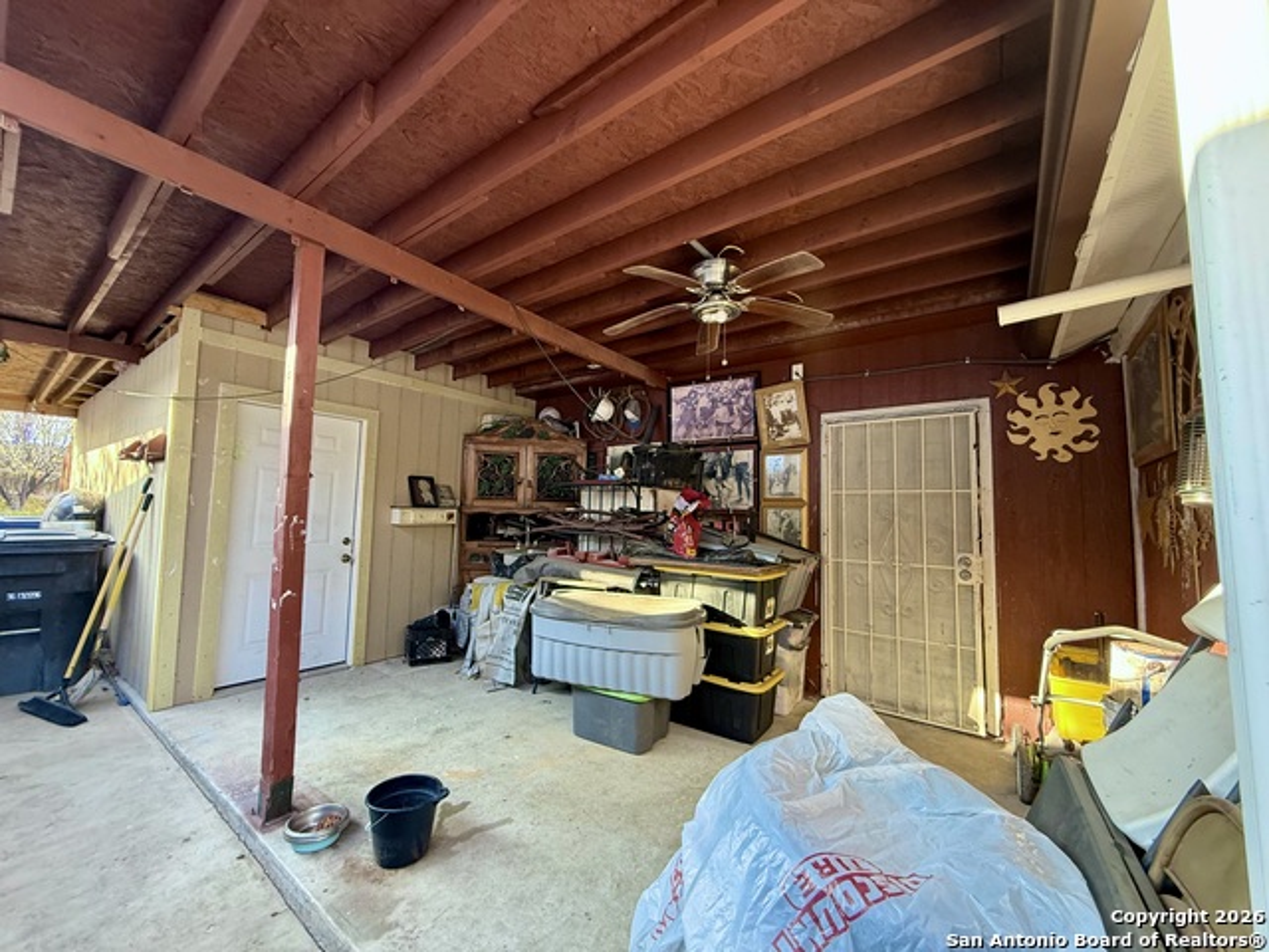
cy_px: 476
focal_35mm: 14
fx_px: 513
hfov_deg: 102.1
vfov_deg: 85.7
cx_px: 634
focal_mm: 2.22
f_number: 2.2
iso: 250
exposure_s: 1/99
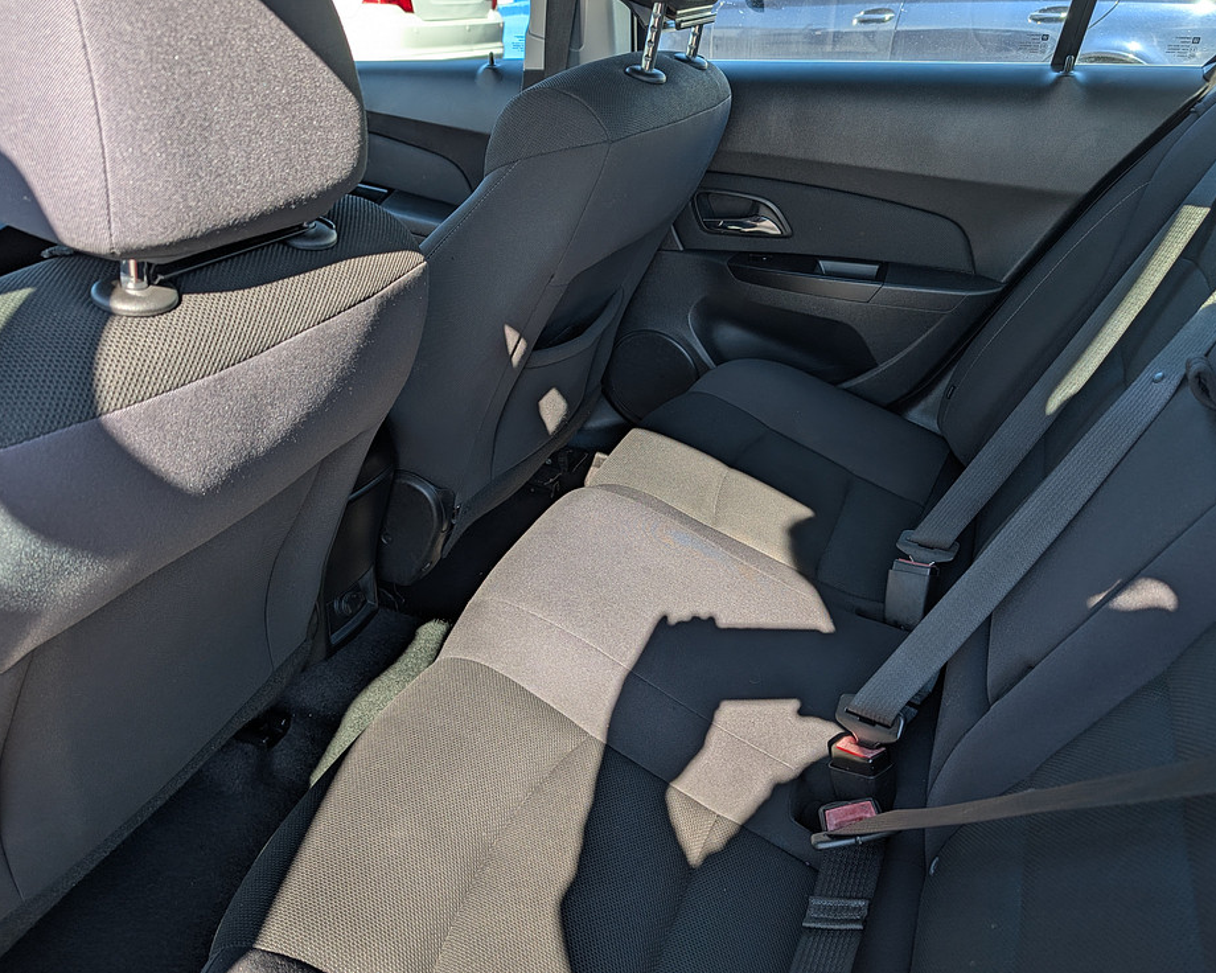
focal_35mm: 26
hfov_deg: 66.0
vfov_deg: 54.9
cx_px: 578
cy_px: 475
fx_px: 936
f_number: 1.68
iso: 14
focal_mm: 6.9
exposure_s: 1/261
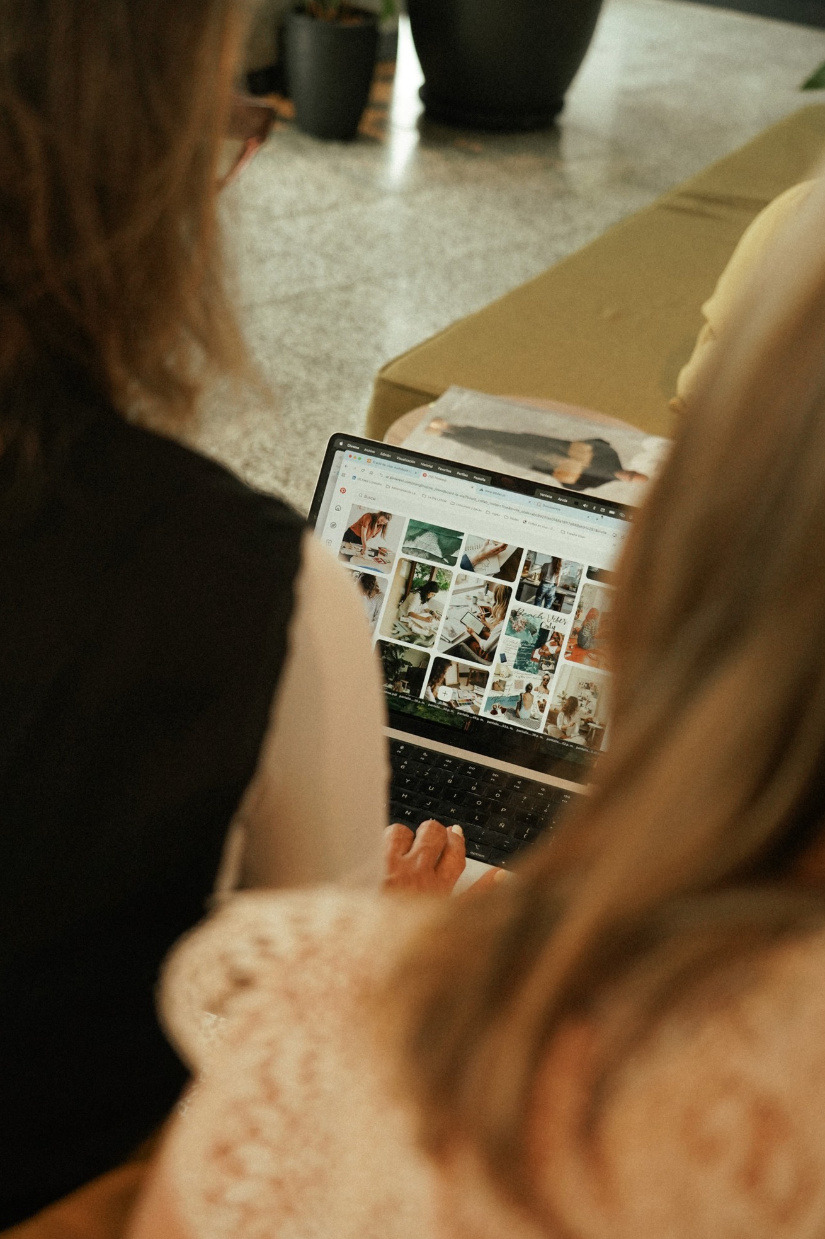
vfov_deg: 39.6
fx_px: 1719
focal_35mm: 50
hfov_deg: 27.0
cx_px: 424
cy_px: 613
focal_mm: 48
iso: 2500
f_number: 4
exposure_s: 1/160
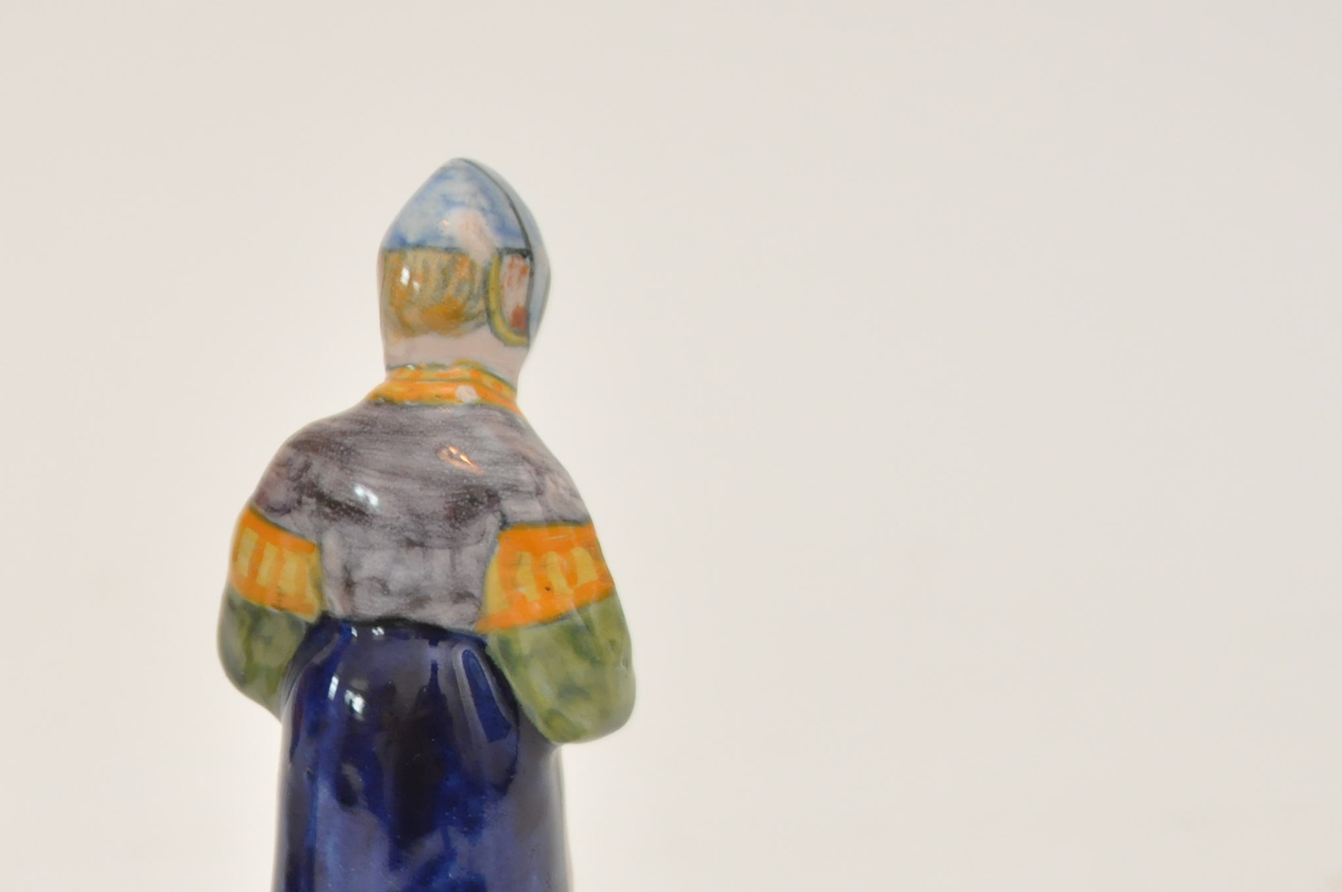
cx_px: 78
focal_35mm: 92
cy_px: 755
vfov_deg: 14.7
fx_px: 3428
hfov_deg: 21.5
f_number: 6.3
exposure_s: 1/20
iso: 800
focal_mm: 29
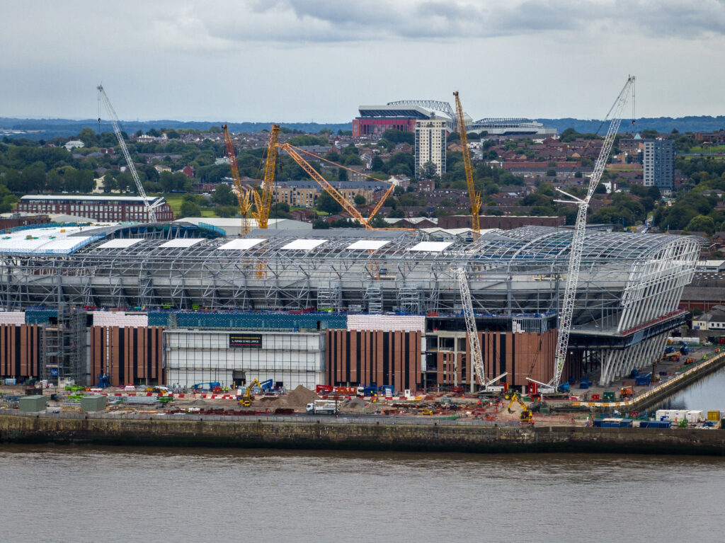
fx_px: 3475
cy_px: 272
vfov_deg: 8.9
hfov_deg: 11.9
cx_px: 362
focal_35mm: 166
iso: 100
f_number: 3.4
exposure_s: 1/320
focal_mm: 30.71
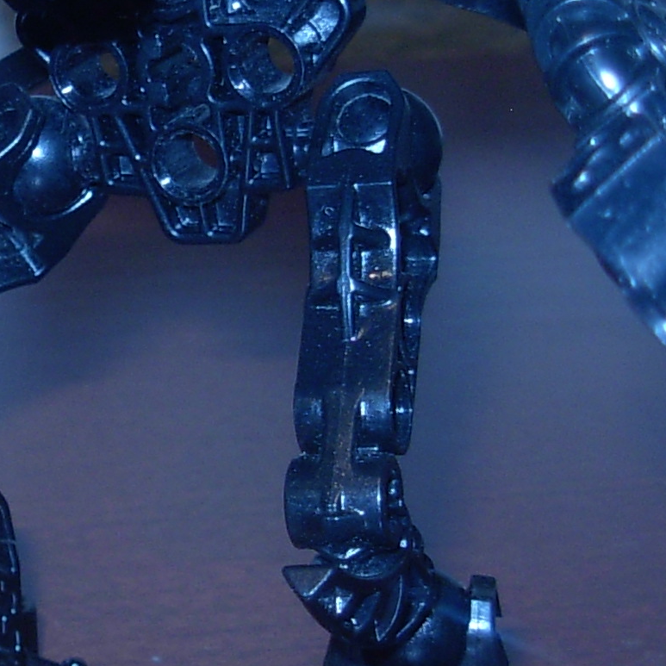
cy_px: 206
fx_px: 3439
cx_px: 107
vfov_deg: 11.0
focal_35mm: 158
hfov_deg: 11.0
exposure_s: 1/22.6
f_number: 3.1
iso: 79
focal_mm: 7.5
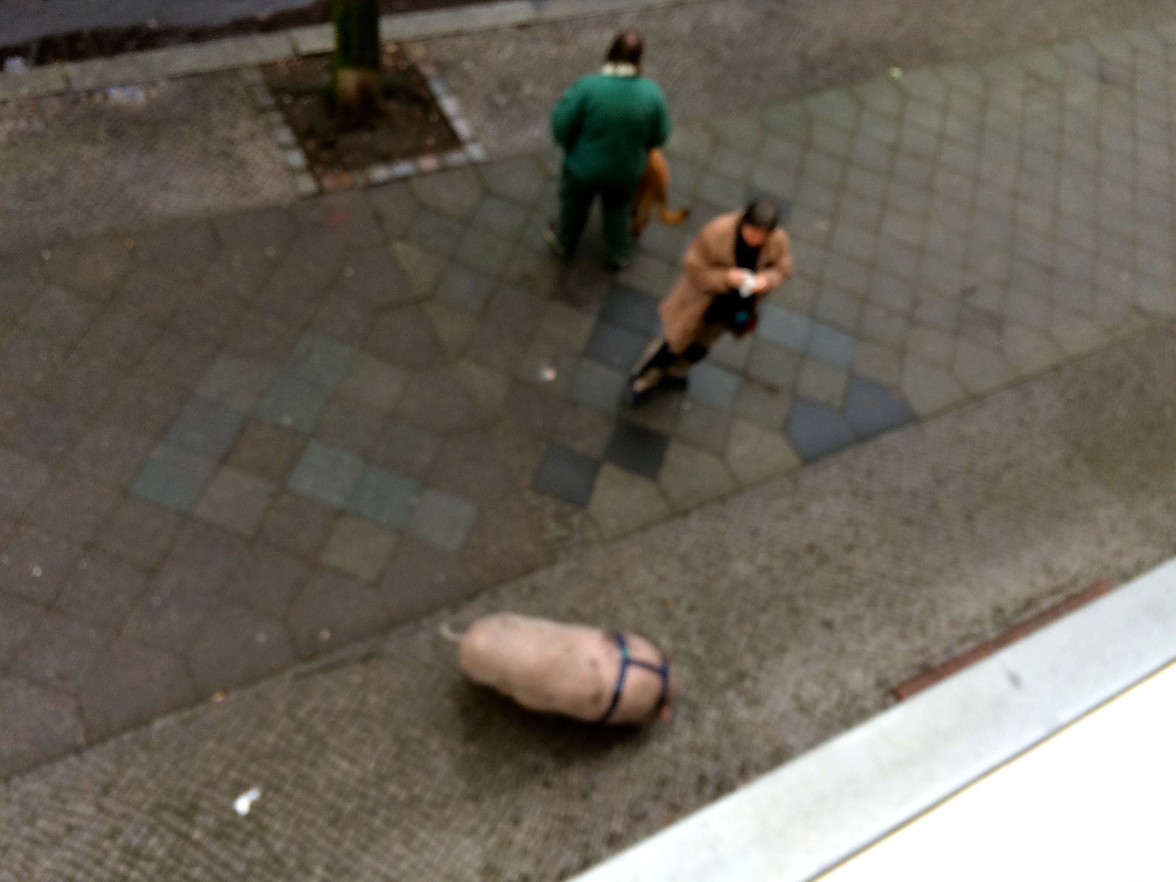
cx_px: 588
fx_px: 985
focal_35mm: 29
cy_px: 441
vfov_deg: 48.2
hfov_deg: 61.7
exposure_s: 1/100
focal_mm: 4.15
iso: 64
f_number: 2.2
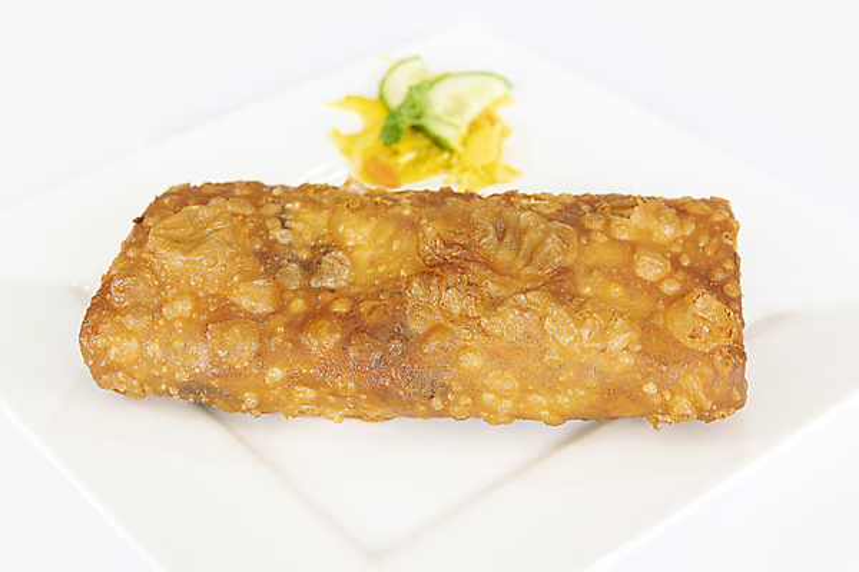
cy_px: 286
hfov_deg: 32.4
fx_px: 1479
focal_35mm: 62
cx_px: 430
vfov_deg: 21.9
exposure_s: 1/8
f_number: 7.1
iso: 200
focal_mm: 62
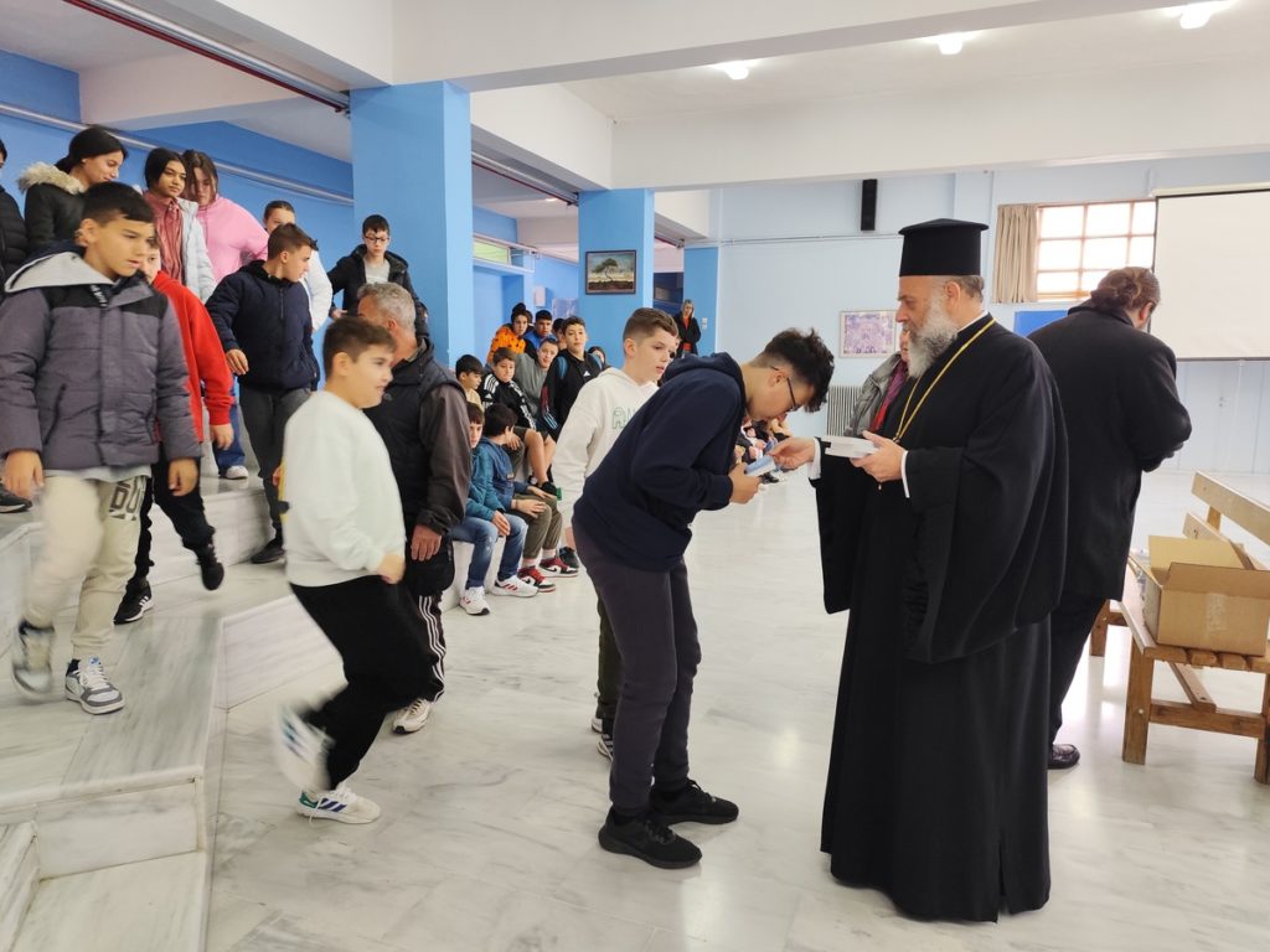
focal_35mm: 23
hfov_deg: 73.9
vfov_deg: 58.9
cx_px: 635
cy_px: 476
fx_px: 844
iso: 400
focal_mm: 6.14
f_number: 1.65
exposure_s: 1/50
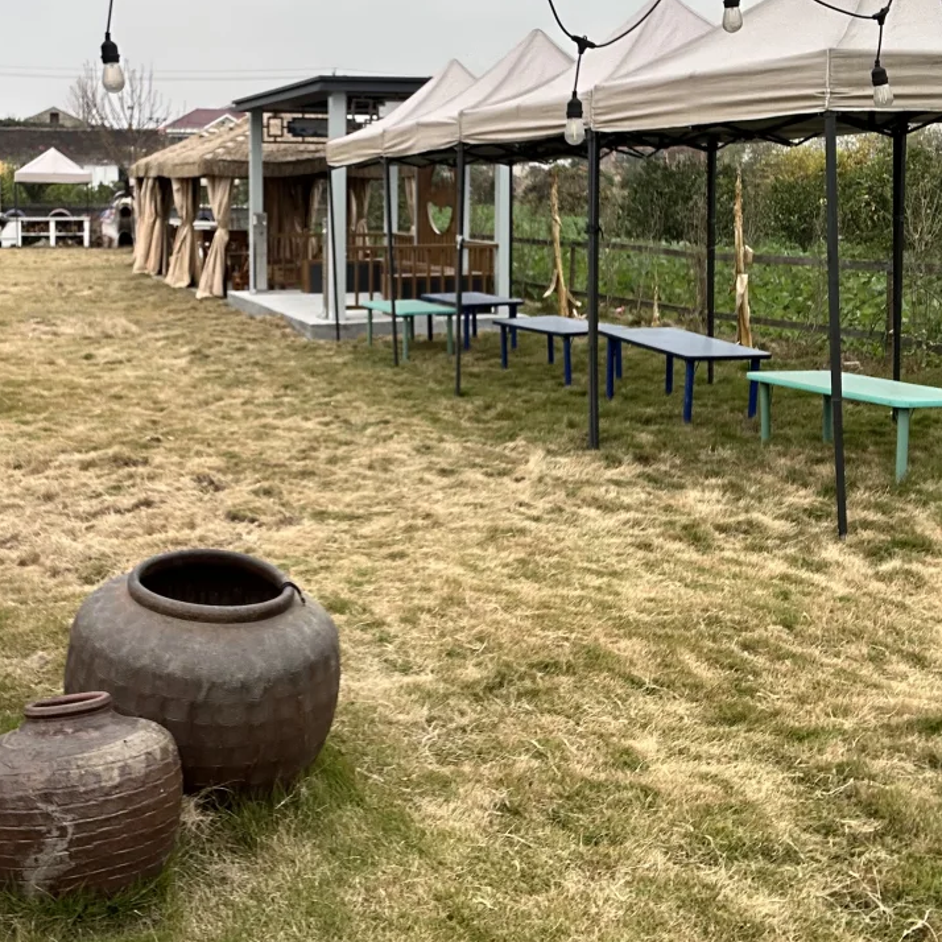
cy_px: 285
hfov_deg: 40.7
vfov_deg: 40.2
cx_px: 358
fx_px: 1262
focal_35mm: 41
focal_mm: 2.69
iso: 25
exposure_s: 1/121
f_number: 1.9
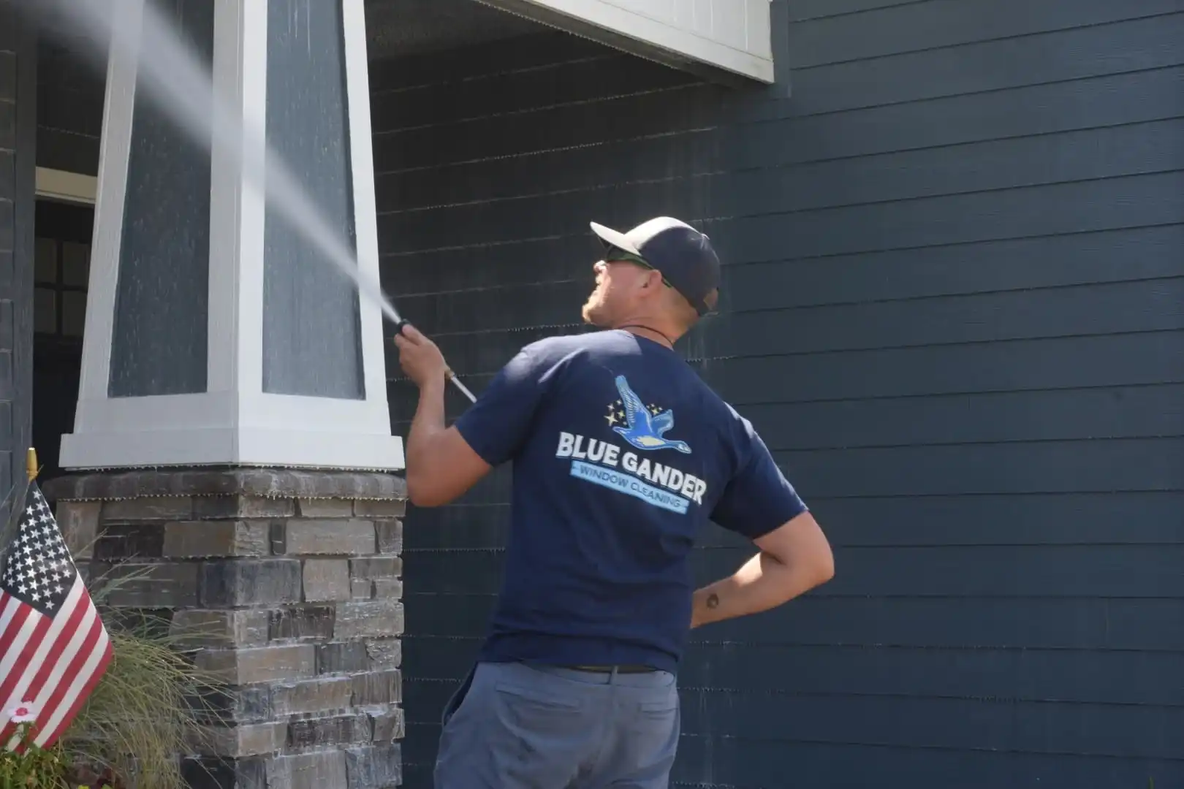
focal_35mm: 63
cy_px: 394
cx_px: 592
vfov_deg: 21.6
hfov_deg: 31.9
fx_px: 2072
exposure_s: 1/50
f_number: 13
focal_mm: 42
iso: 200
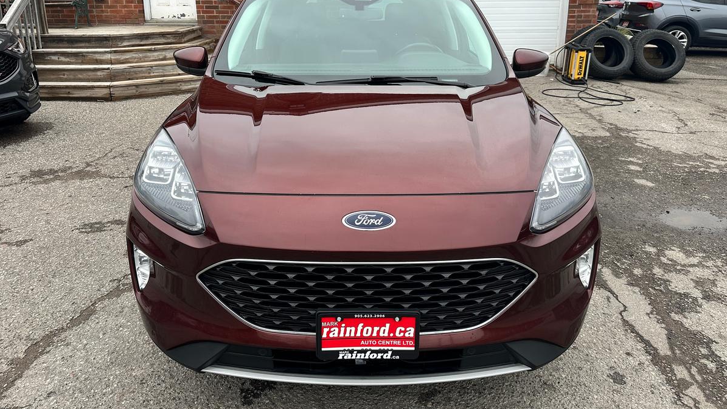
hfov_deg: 67.9
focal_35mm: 28
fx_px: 540
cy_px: 133
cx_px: 360
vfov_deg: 40.9
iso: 80
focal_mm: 6.86
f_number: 1.78
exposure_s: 1/797
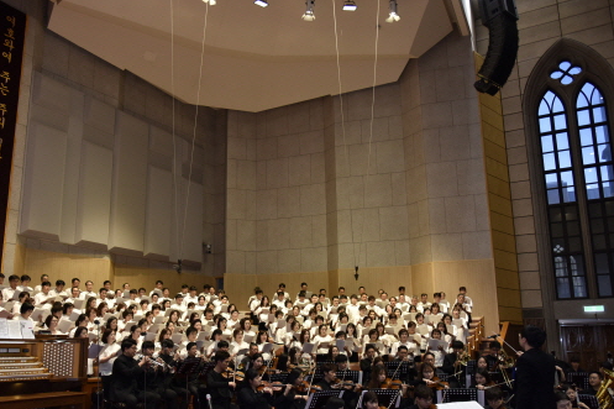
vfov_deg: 44.7
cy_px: 243
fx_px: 494
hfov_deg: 63.3
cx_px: 256
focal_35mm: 29
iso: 800
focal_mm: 24
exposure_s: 1/200
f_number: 4
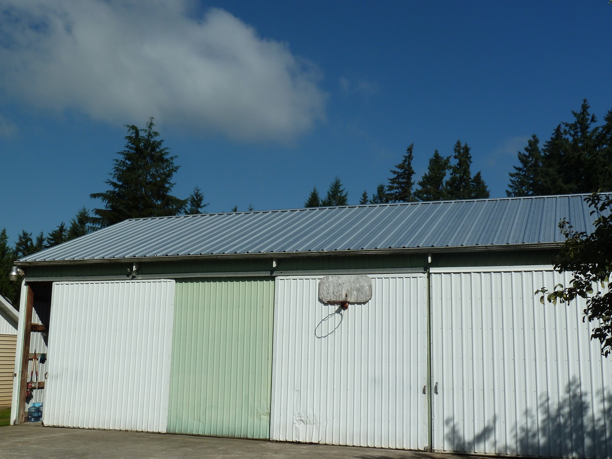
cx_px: 306
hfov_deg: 46.8
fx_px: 707
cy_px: 230
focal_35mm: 40
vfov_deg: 36.0
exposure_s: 1/800
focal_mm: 6.5
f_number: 5.6
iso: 80
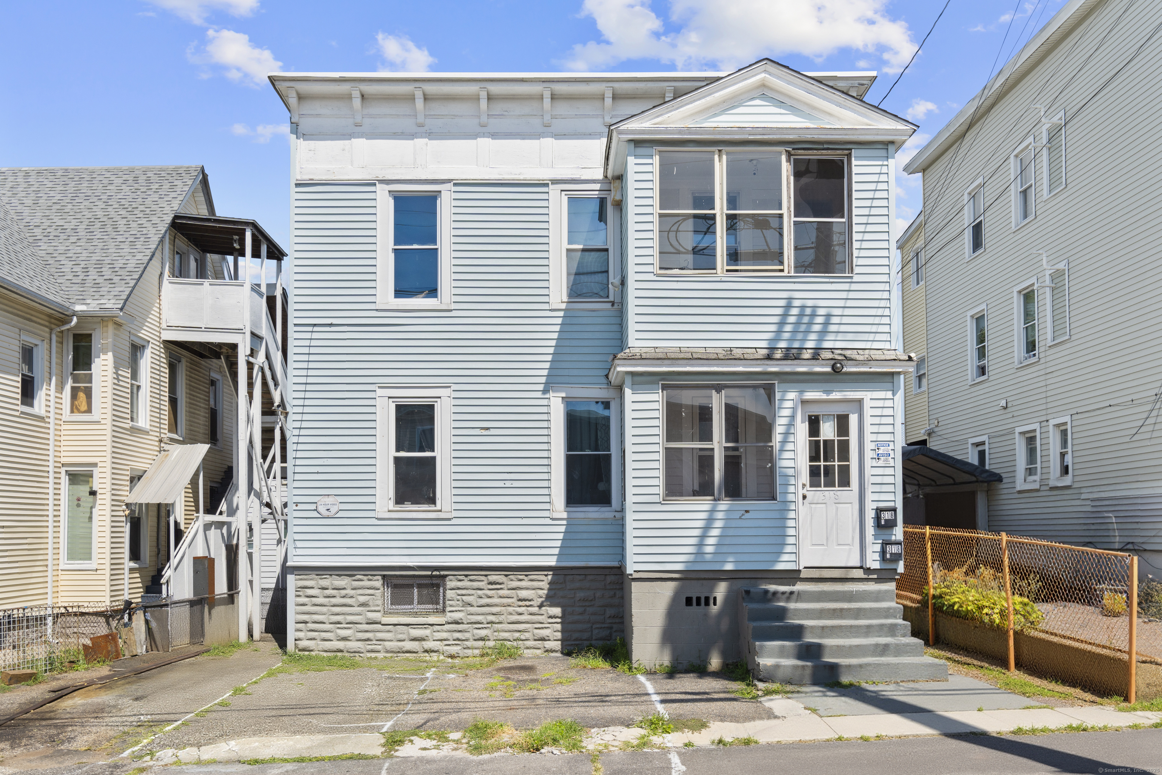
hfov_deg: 63.7
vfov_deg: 45.0
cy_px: 388
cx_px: 581
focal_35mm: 29
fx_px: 936
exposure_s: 1/100
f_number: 9
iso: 200
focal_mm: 29
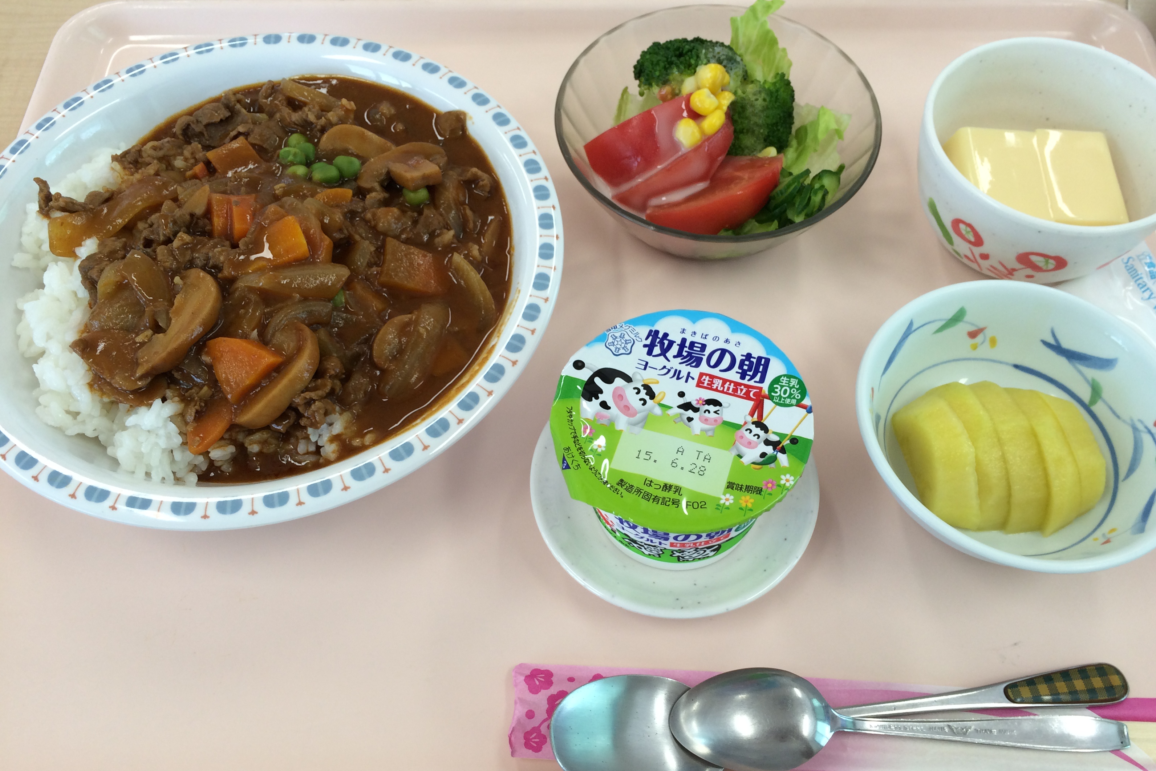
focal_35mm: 32
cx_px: 592
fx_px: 1027
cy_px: 414
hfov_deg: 58.7
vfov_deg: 41.1
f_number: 2.2
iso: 40
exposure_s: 1/60
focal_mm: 4.12
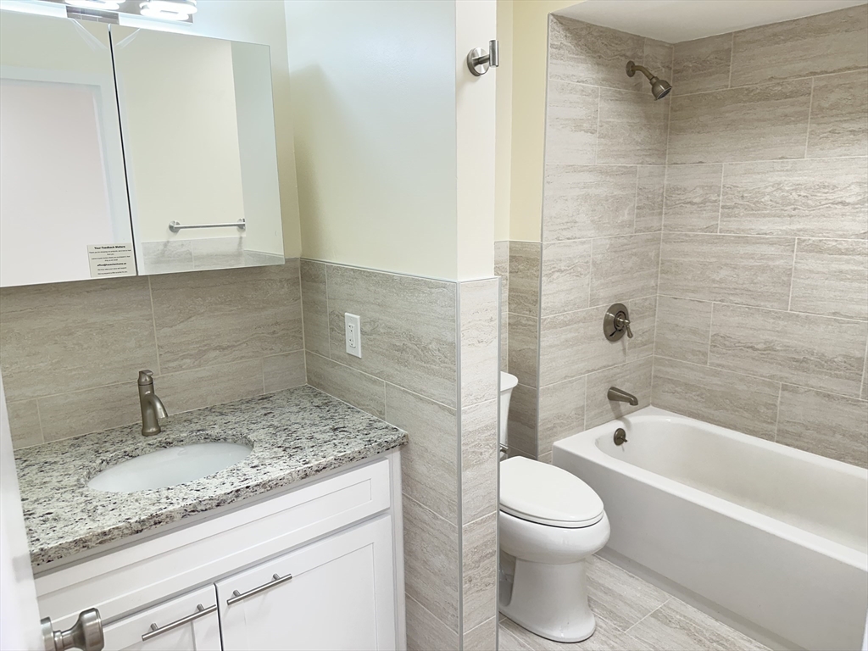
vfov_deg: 56.8
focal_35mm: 24
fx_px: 602
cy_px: 326
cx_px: 434
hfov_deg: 71.6
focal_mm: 6.86
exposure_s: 1/60
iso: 125
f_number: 1.78
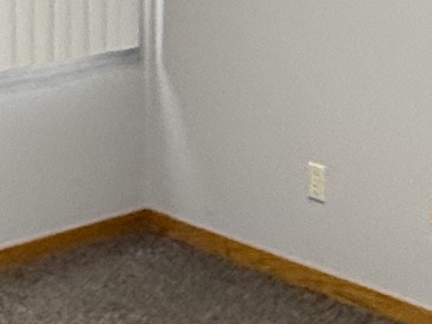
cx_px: 131
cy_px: -211
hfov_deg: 18.1
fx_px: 1348
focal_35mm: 108
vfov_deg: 12.7
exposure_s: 1/120
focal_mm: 2.22
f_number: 2.2
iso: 320
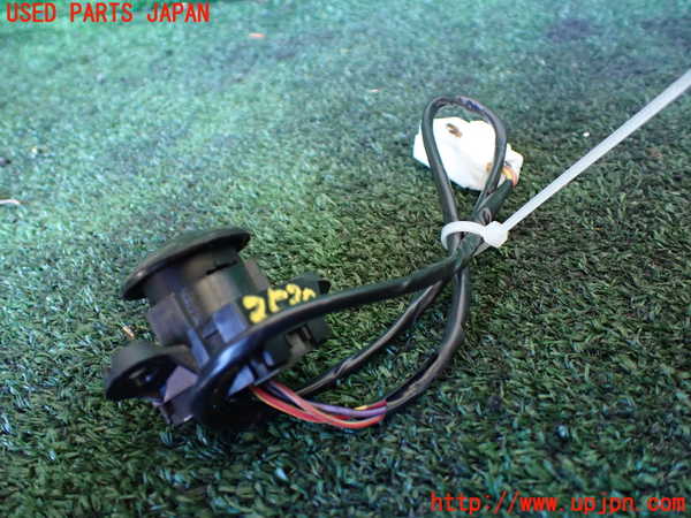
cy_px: 259
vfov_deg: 46.8
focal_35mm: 30
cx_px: 346
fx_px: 599
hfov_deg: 60.0
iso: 800
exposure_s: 1/40
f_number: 2.3
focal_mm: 5.4
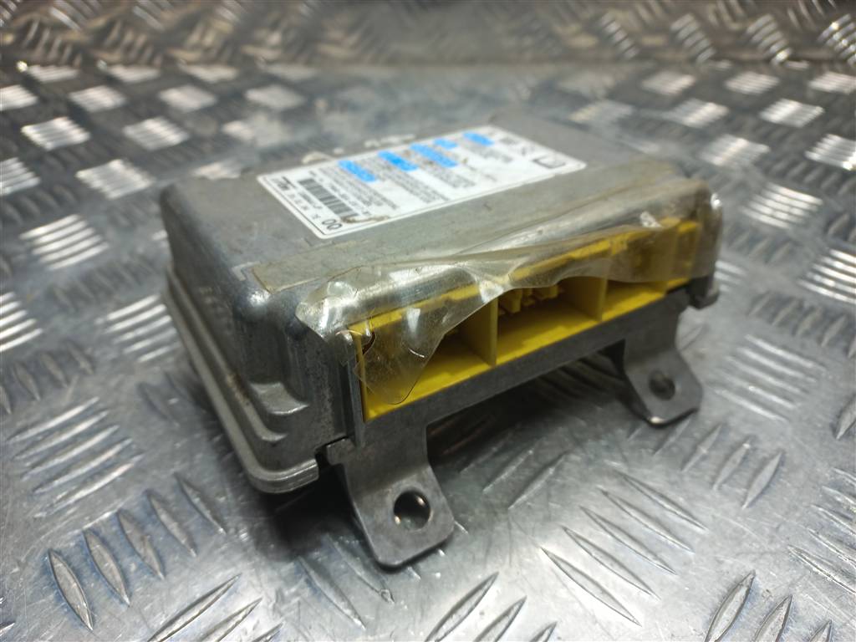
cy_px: 321
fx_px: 618
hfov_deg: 69.4
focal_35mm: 25
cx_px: 428
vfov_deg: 54.9
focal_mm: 4.6
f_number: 1.8
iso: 25
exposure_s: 1/50
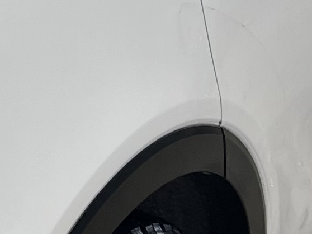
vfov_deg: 7.9
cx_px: -316
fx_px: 1694
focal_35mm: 188
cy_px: 104
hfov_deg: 9.8
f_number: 1.5
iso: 50
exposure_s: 1/120
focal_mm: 5.7
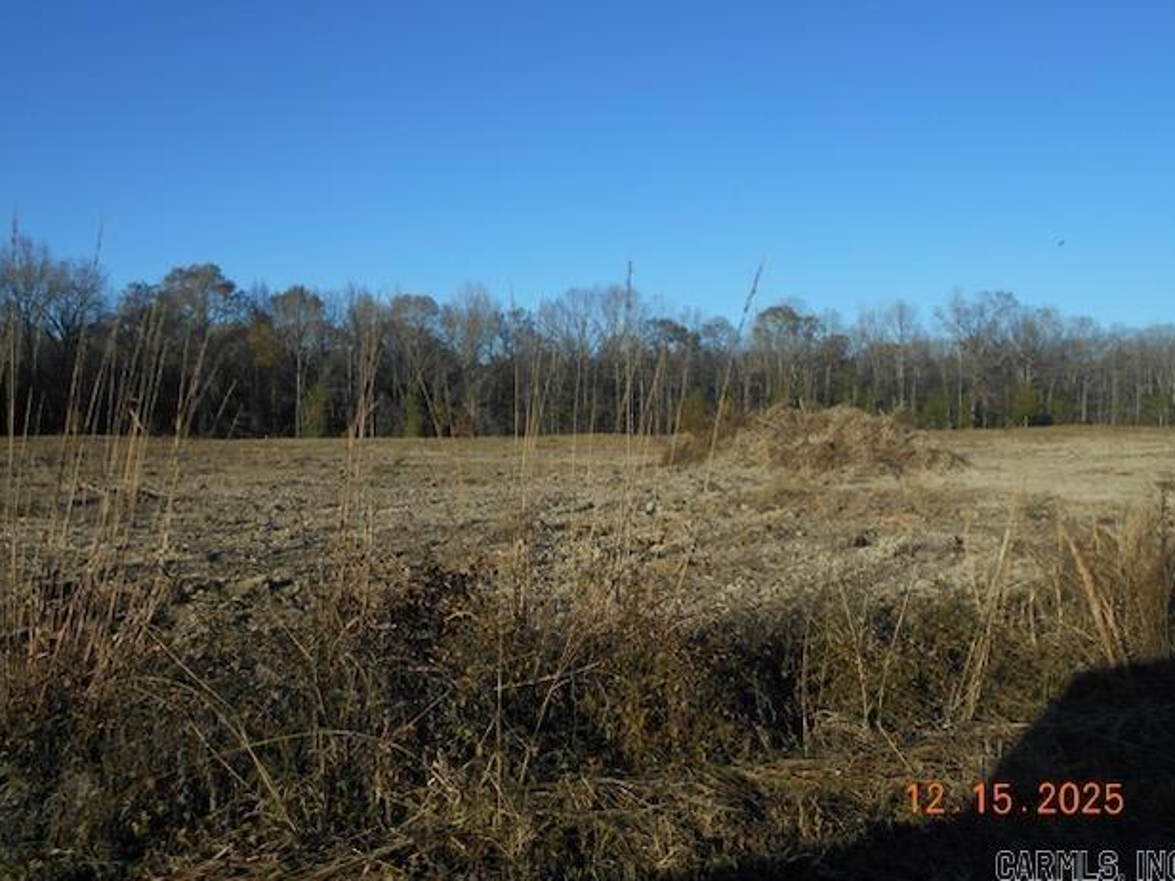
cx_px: 576
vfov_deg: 51.3
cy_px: 429
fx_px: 916
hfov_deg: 65.3
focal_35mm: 27
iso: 80
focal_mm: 4.6
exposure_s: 1/1000
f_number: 3.2
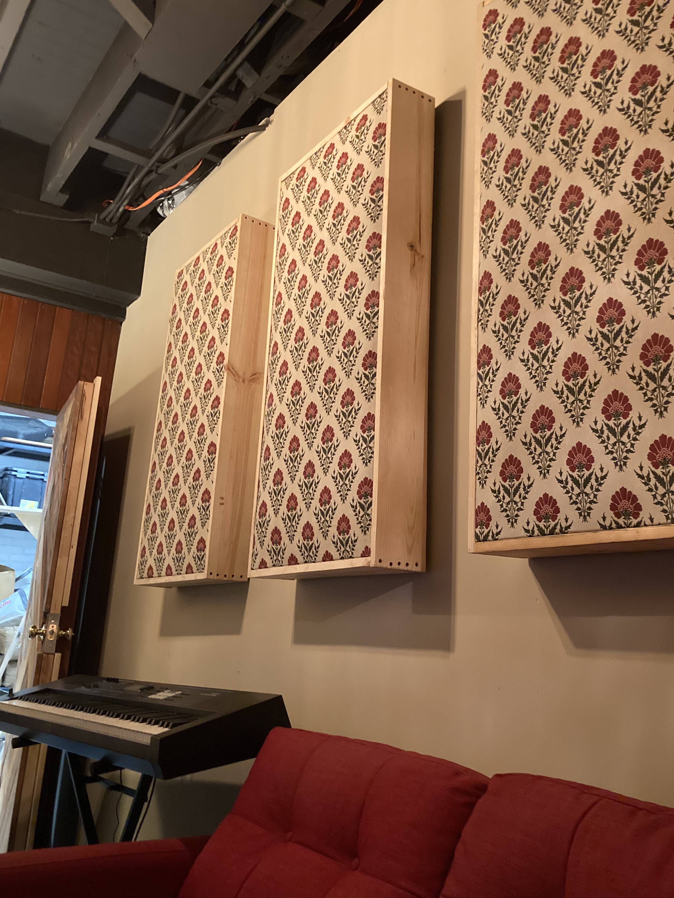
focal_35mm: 32
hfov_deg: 44.1
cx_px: 369
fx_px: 831
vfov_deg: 56.7
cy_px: 403
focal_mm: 3.99
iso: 500
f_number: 1.8
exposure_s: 1/30
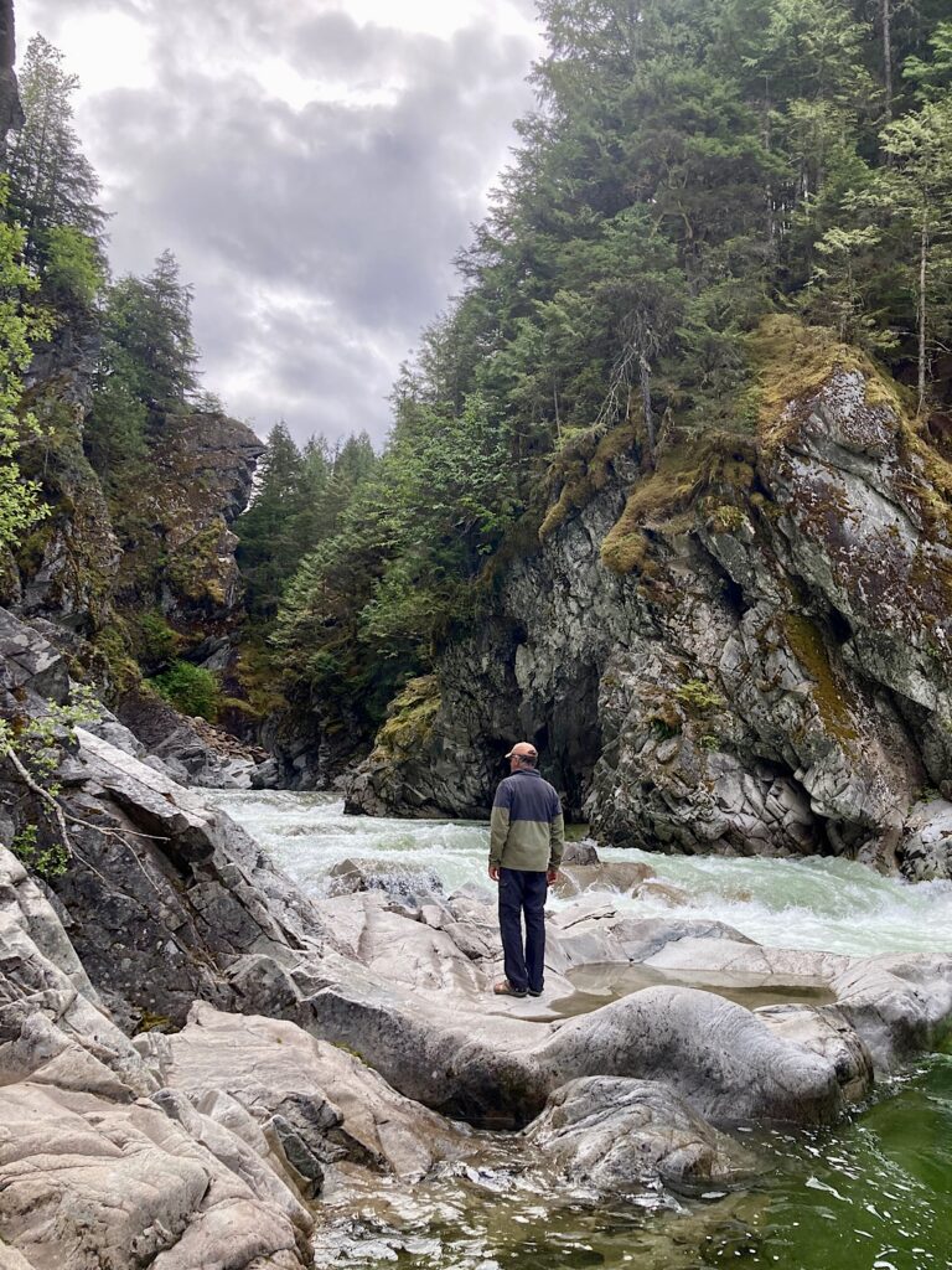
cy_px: 635
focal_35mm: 28
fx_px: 1027
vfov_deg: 63.4
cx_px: 476
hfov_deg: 49.7
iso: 20
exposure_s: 1/906
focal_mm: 3.99
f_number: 1.8
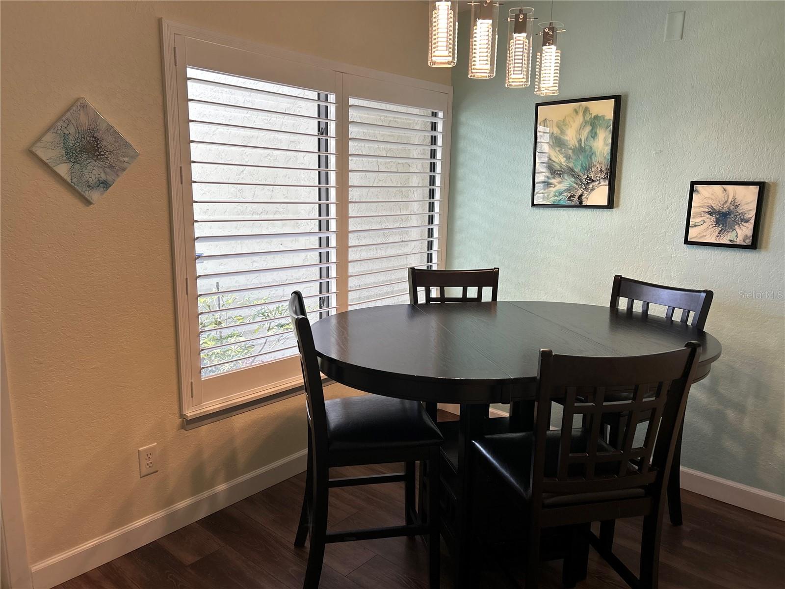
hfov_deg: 67.3
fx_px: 590
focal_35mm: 26
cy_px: 294
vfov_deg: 53.1
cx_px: 392
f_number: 1.5
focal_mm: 5.7
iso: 64
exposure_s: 1/120
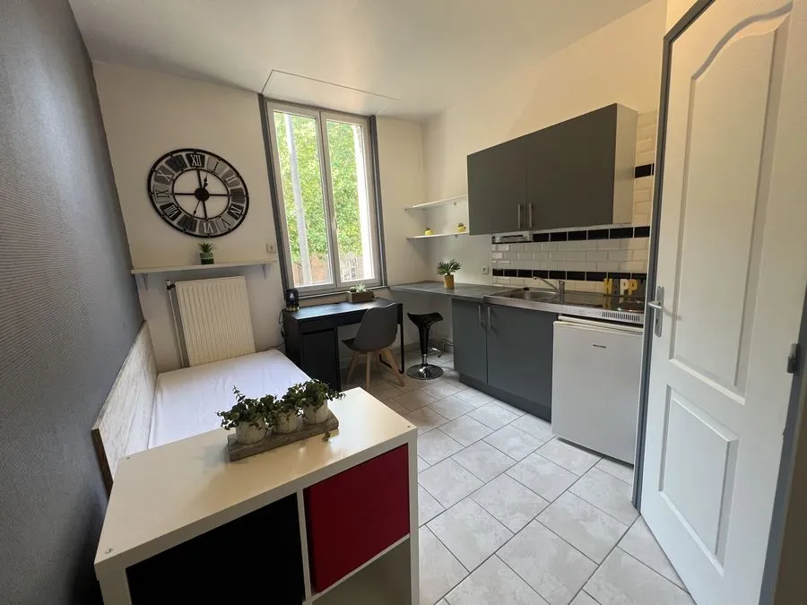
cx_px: 404
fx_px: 303
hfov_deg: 106.2
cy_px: 302
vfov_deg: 89.9
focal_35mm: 13
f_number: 1.8
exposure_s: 1/100
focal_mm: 1.57
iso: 200
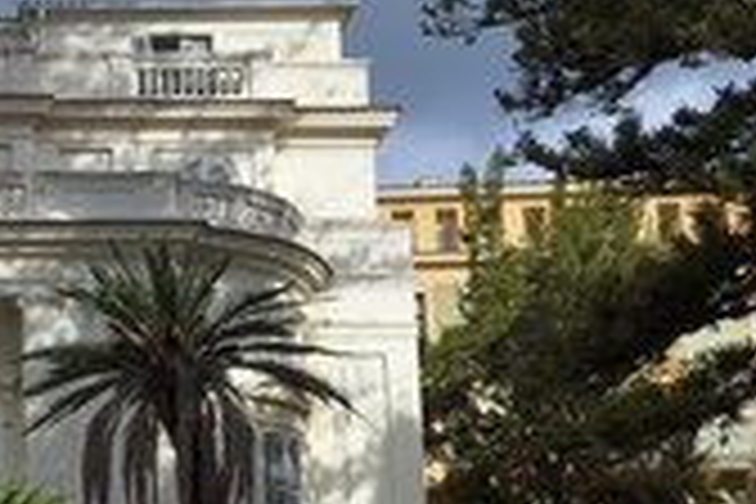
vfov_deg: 14.2
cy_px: 464
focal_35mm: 95
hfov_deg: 20.1
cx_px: -151
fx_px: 1995
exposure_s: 1/250
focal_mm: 38
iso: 200
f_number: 13
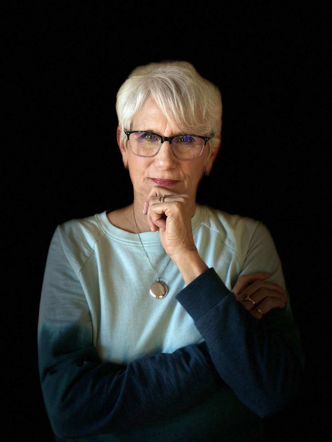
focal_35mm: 52
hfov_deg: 28.0
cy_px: 221
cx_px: 166
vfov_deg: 36.8
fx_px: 665
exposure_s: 1/40
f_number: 2.4
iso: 100
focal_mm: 6
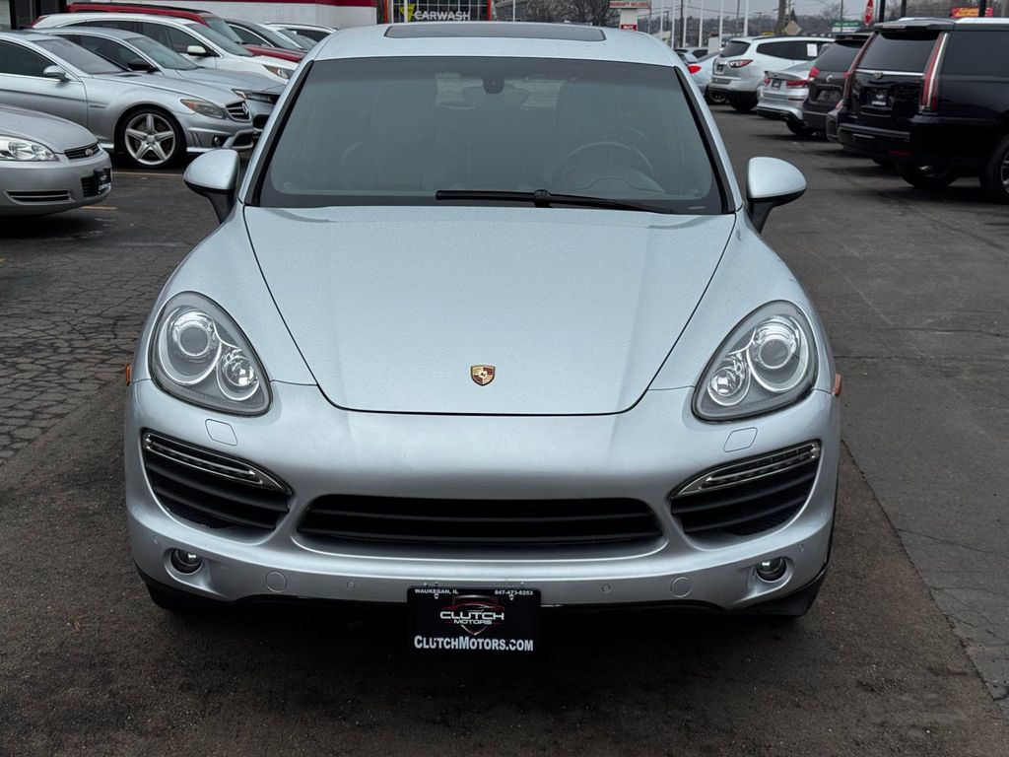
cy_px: 378
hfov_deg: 39.7
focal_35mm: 48
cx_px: 504
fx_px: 1399
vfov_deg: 30.3
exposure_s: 1/3257
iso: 64
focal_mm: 6.76
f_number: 1.78
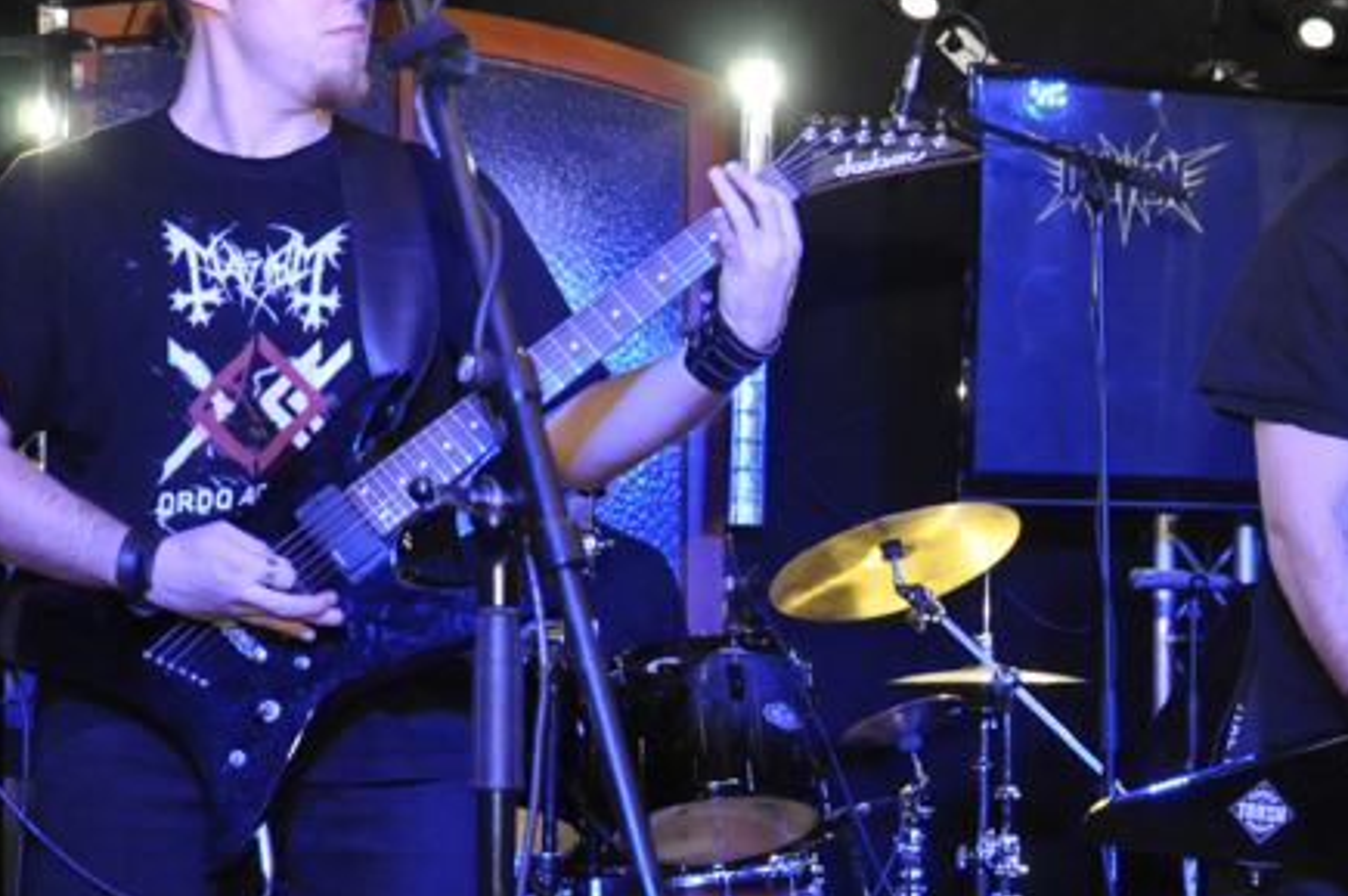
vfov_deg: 18.3
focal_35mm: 74
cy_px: 617
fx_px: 2774
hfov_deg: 26.8
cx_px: 1060
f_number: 3.8
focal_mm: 21
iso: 2000
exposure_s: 1/250
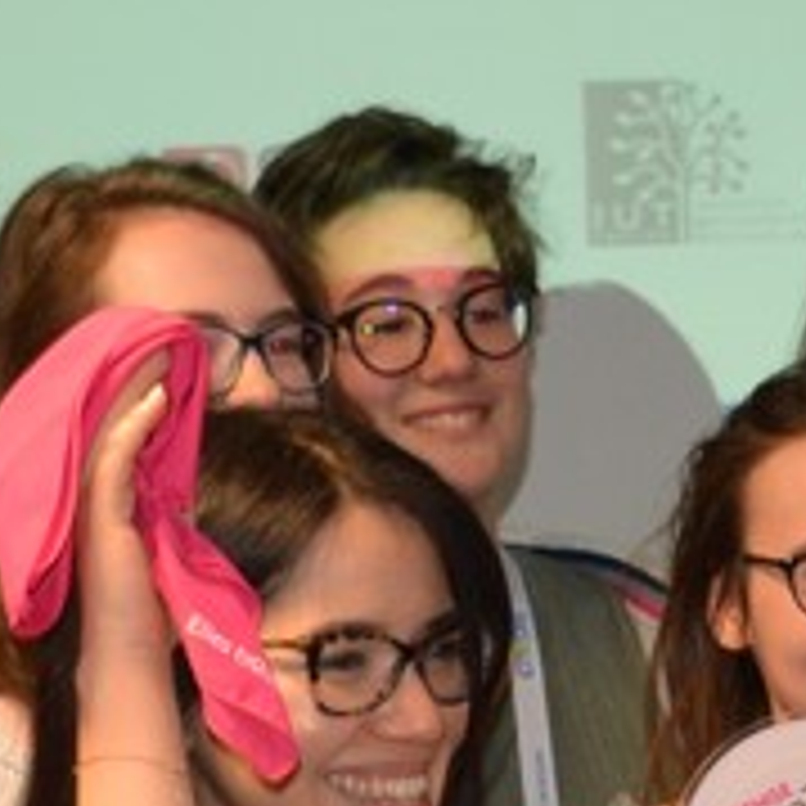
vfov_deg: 7.4
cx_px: 1342
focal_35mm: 231
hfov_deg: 7.4
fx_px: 6085
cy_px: 1261
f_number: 3.5
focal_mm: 20
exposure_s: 1/60
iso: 450
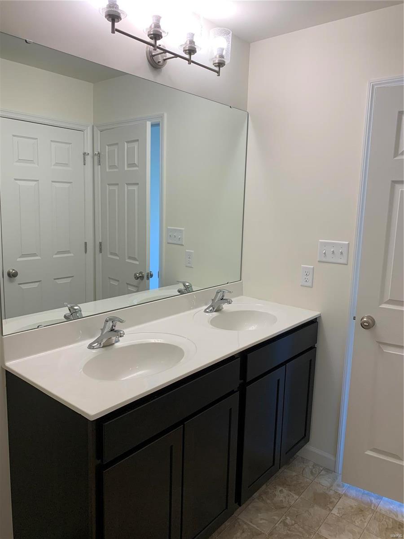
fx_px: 405
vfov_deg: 67.3
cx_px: 202
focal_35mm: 26
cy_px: 270
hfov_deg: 53.1
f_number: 1.8
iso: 80
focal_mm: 4.25
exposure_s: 1/120
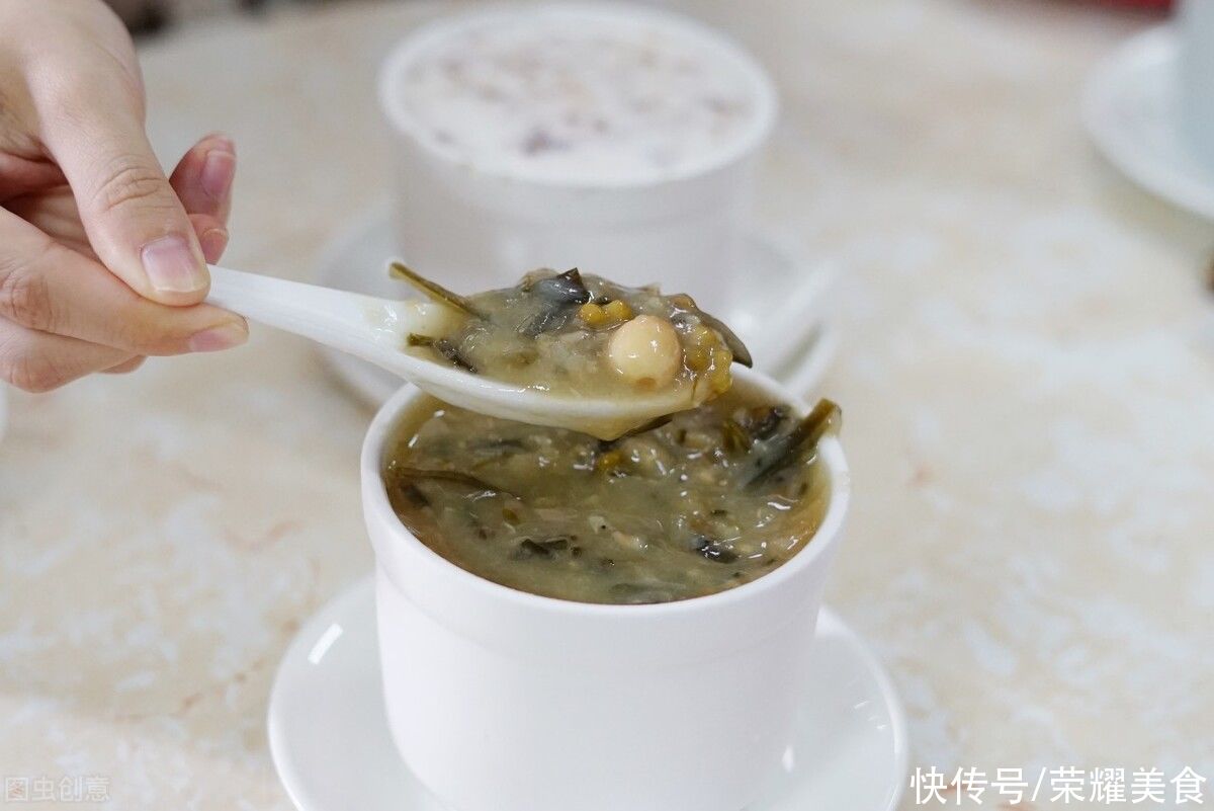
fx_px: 2530
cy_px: 406
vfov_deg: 18.2
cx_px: 607
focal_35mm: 75
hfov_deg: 27.0
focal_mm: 50
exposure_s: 1/125
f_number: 2.5
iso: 1600
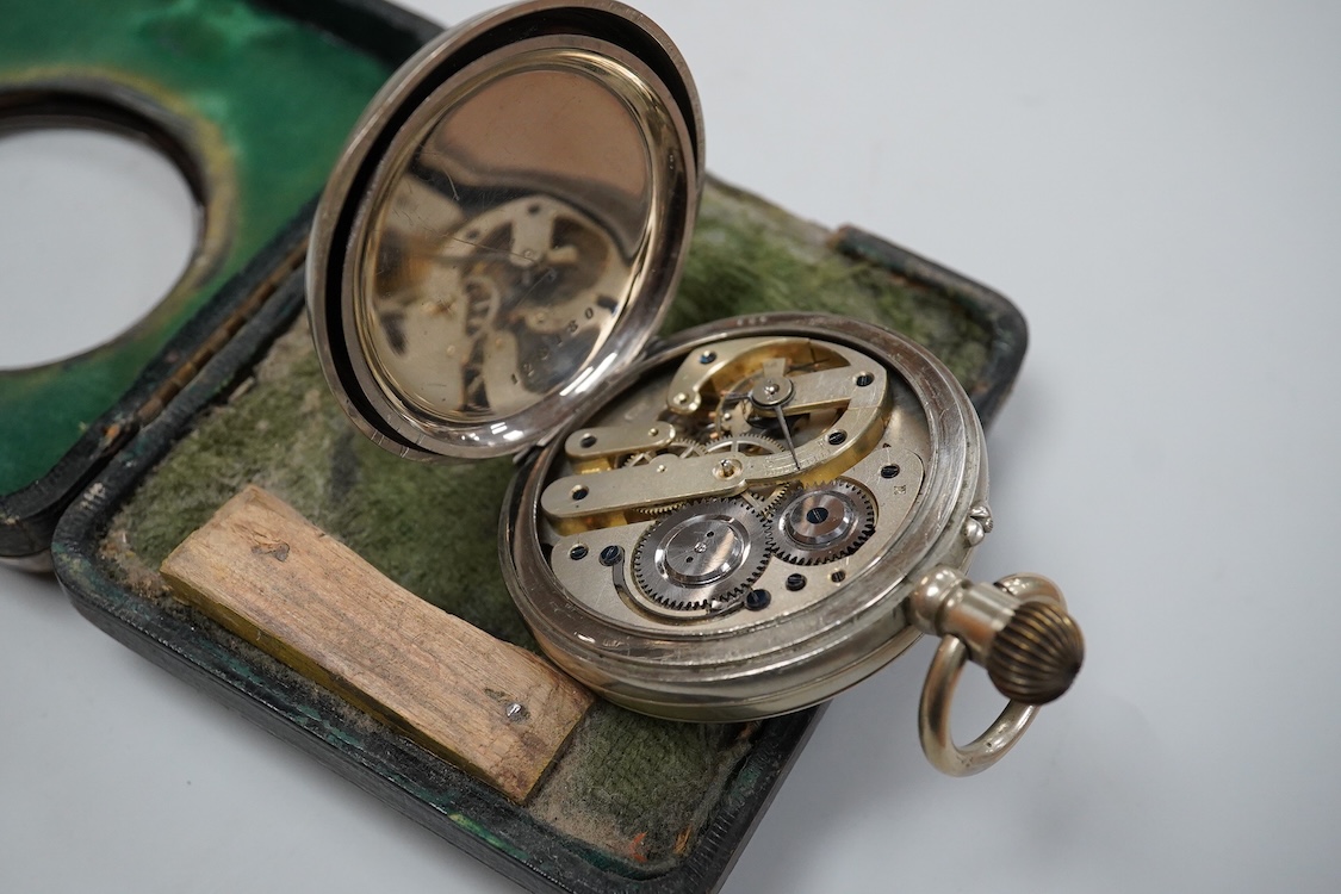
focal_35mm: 45
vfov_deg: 29.9
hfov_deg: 43.6
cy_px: 447
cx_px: 670
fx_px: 1676
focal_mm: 30
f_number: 8
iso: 2500
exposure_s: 1/400
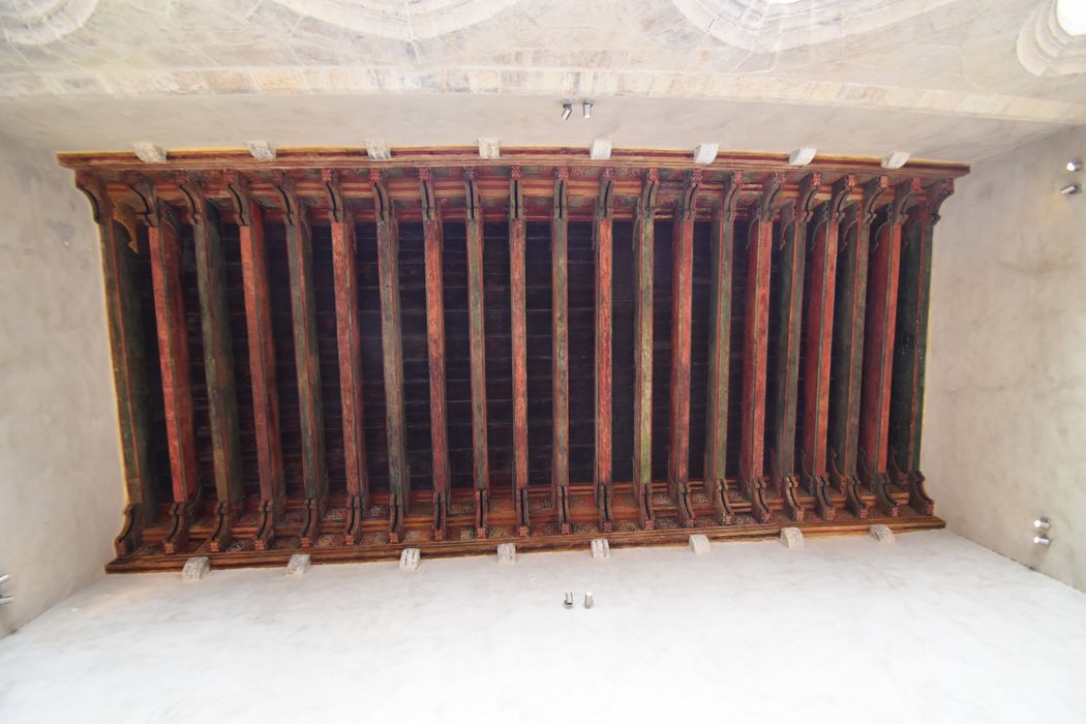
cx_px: 543
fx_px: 452
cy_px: 362
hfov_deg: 100.4
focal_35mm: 15
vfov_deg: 77.3
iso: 560
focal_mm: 10
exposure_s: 1/60
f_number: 4
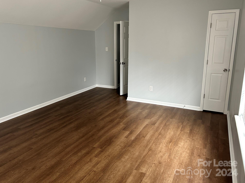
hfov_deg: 63.4
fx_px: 198
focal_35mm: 28
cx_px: 115
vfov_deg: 49.7
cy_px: 85
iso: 160
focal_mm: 5.7
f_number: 1.5
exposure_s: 1/60
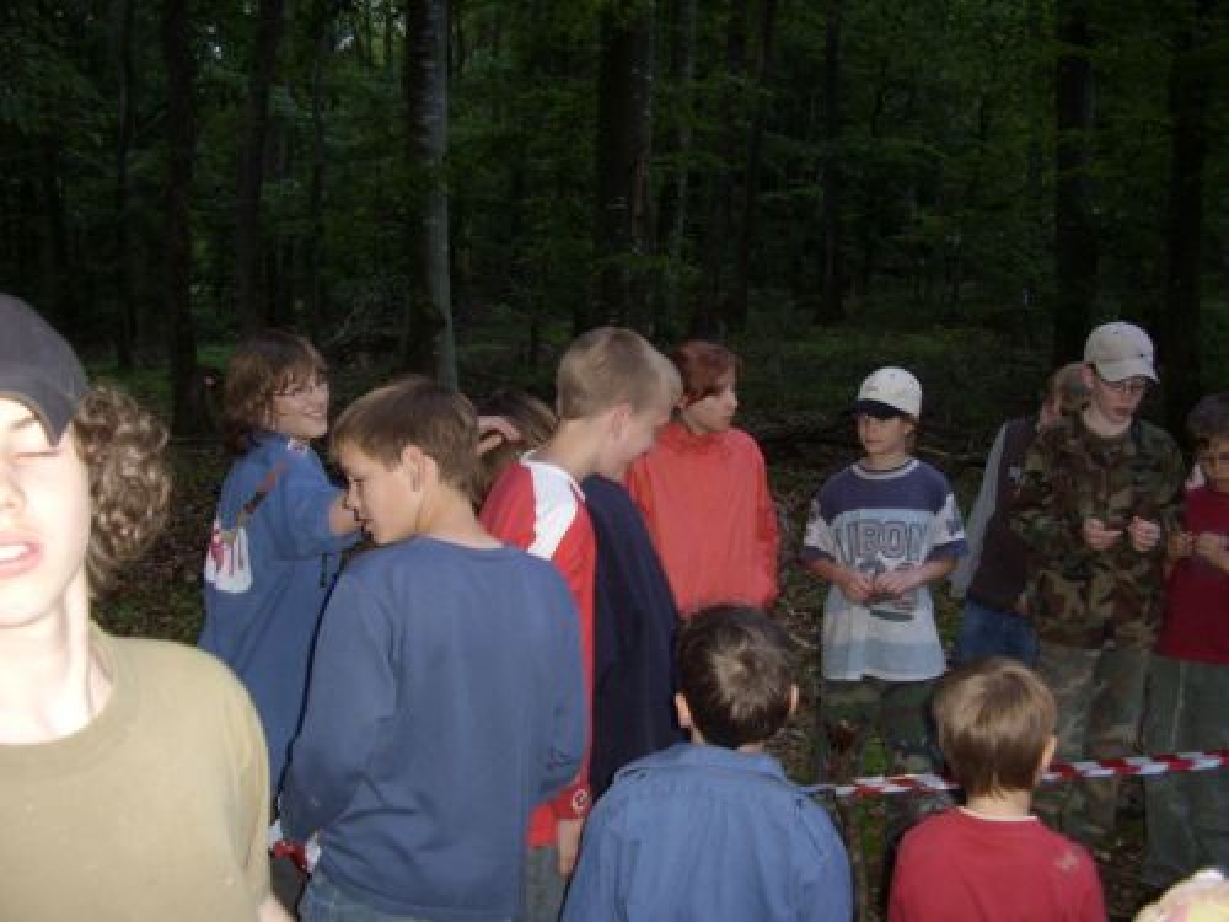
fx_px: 1065
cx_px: 614
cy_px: 461
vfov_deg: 46.8
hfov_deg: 60.0
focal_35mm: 30
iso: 183
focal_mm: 5.8
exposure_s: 1/30
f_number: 2.9
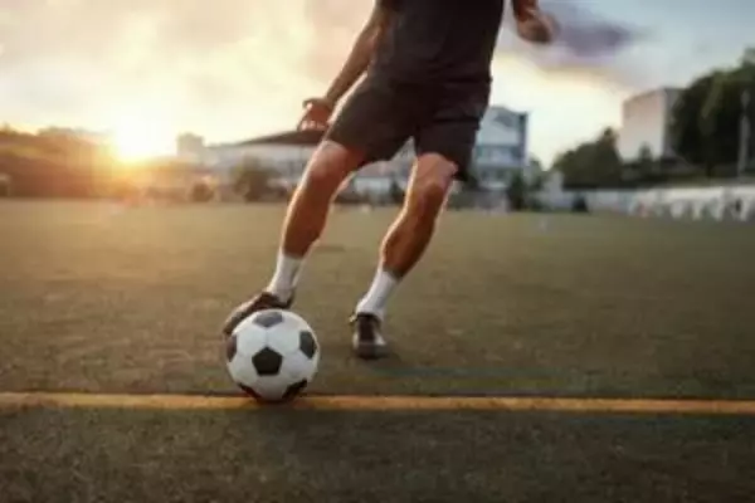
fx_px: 734
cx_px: 378
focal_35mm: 35
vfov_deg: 37.9
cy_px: 252
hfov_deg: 54.4
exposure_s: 1/200
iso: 100
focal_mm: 35
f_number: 2
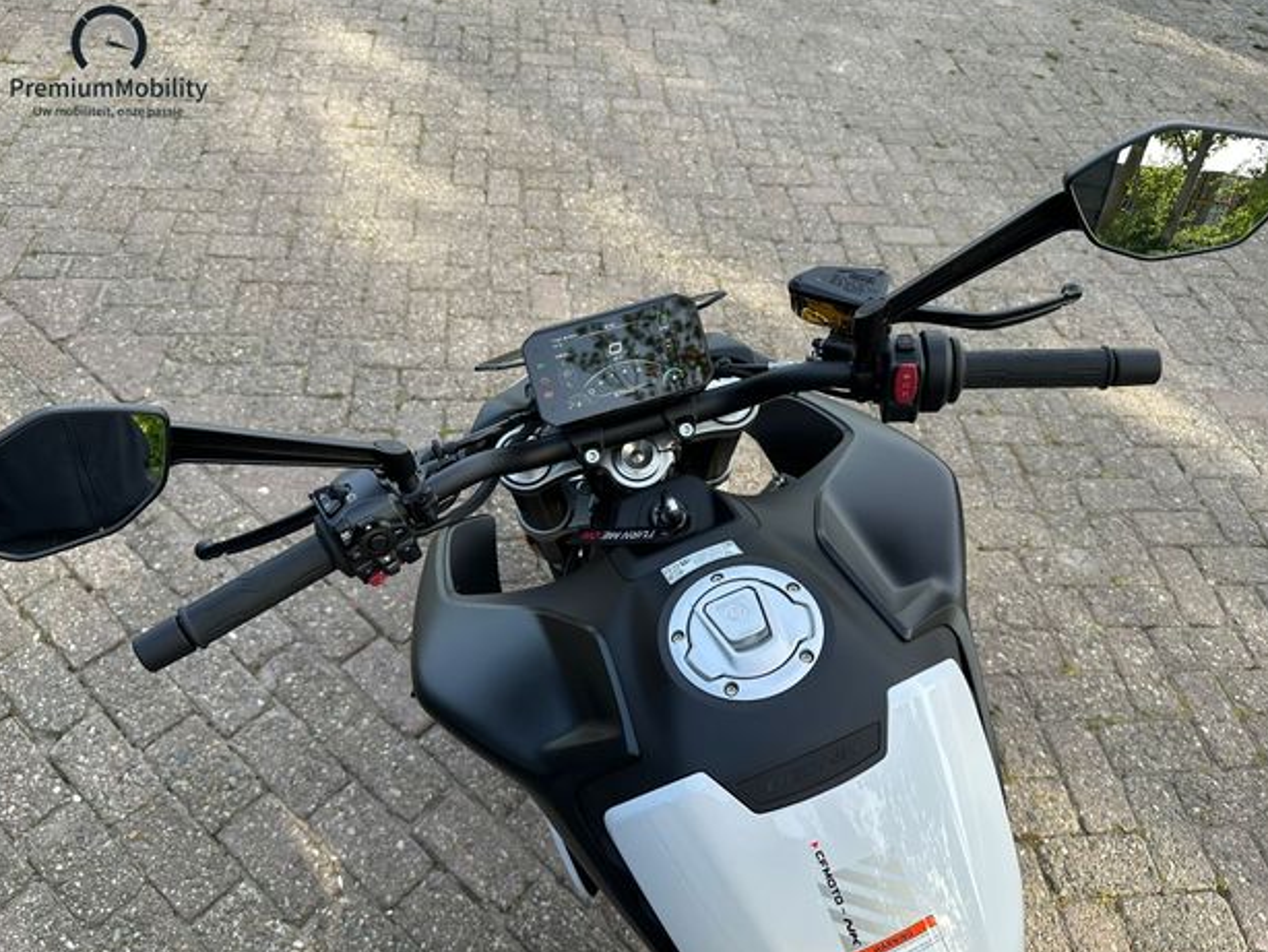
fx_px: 916
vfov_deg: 54.9
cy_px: 477
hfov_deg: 69.4
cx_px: 638
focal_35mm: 25
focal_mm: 6.86
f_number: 1.78
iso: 80
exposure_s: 1/734
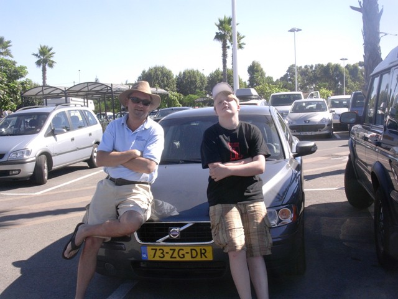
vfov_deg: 32.2
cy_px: 150
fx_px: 517
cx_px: 199
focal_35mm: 45
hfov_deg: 42.1
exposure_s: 1/171
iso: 70
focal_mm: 6.7
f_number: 5.8
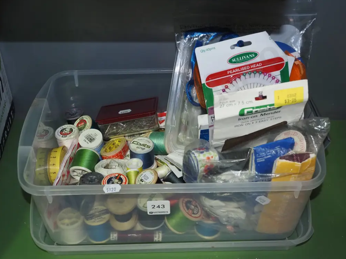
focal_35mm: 45
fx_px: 450
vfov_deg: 32.2
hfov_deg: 42.1
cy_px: 128
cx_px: 174
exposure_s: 1/160
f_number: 5.6
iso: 2500
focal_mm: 22
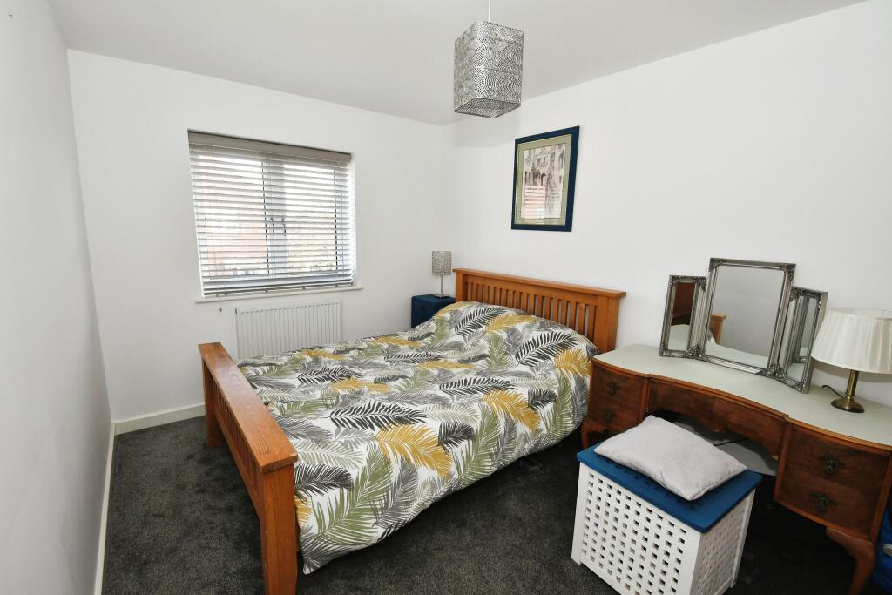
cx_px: 446
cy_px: 298
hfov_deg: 100.4
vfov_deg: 77.3
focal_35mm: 15
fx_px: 372
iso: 800
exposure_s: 1/60
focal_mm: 10
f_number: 7.1
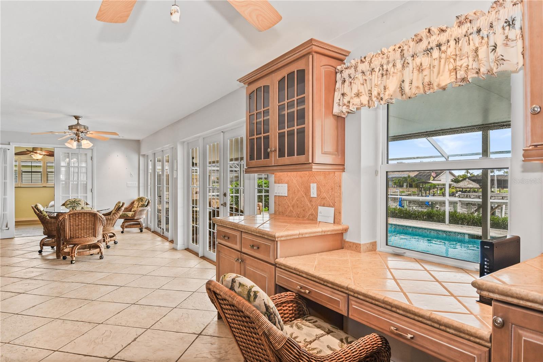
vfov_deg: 59.5
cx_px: 272
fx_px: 317
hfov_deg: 81.2
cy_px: 181
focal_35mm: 21
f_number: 8
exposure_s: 1/8
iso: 200
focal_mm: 14
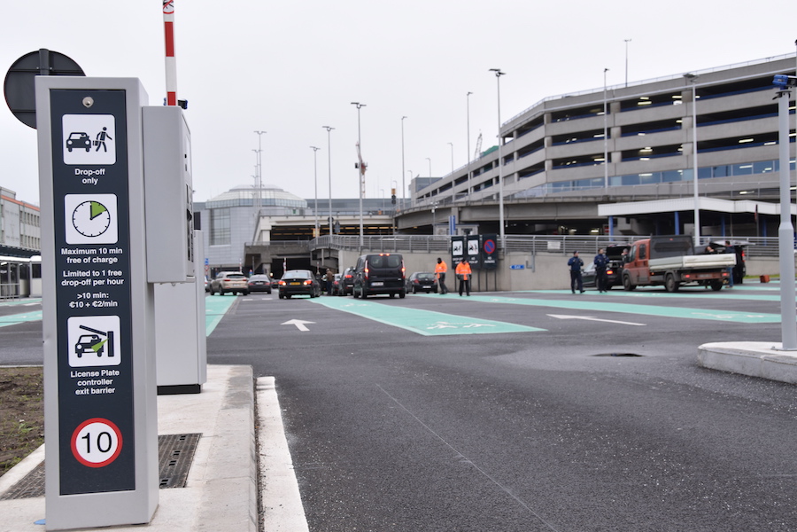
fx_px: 930
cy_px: 266
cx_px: 398
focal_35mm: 42
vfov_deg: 31.9
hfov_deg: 46.4
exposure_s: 1/200
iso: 400
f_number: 7.1
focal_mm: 28
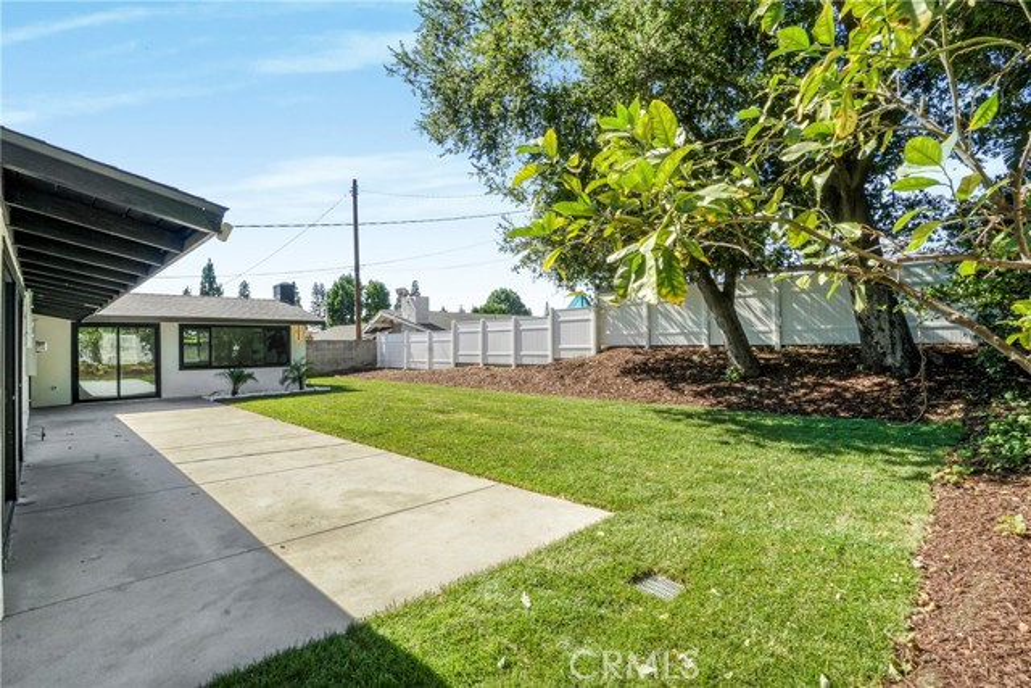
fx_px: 473
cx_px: 516
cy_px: 344
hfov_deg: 95.0
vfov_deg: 72.1
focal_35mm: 16
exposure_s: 1/30
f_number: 22
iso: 400
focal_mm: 11
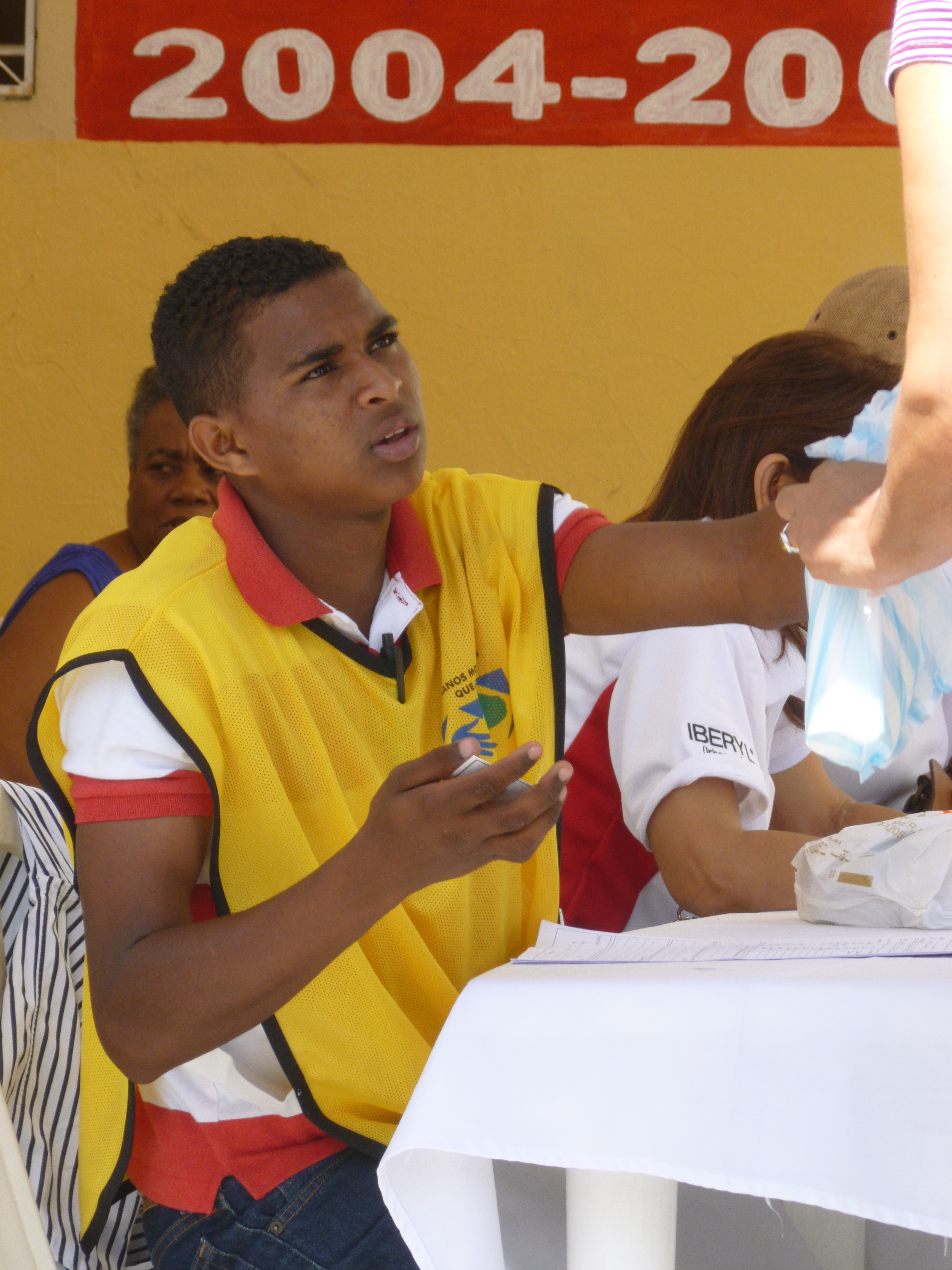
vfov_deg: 8.8
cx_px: 476
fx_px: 8214
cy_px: 635
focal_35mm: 224
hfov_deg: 6.6
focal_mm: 40
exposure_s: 1/125
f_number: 5.9
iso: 100
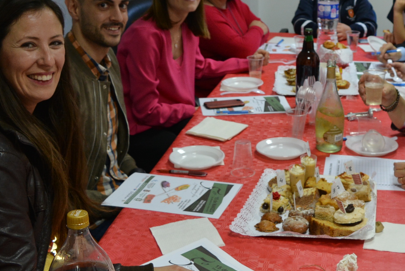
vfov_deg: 20.8
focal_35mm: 65
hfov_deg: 30.5
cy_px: 78
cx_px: 292
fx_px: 732
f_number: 4
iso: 400
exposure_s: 1/60
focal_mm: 18
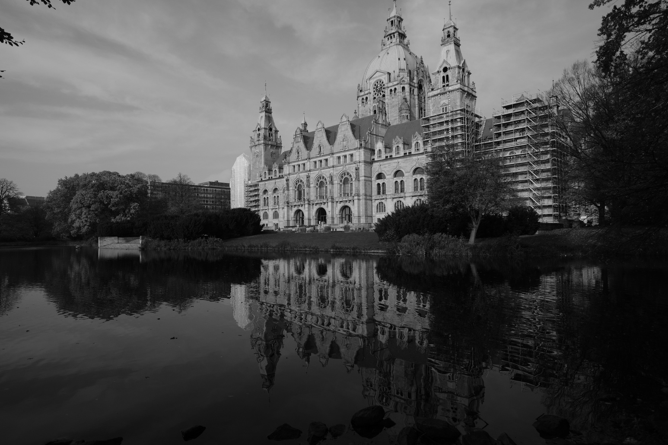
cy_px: 219
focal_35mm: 22
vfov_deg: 57.2
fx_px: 408
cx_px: 344
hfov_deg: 78.6
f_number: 4
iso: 160
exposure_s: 1/1250
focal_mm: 13.8
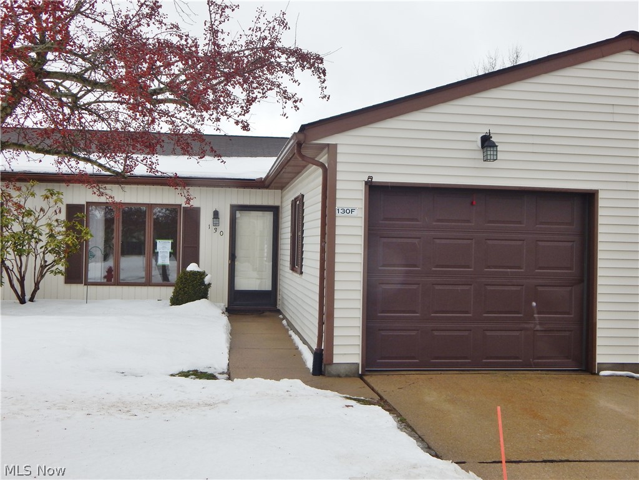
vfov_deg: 37.7
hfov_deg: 49.0
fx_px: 701
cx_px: 320
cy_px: 240
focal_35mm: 38
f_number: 3.4
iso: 125
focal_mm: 6.8
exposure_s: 1/320
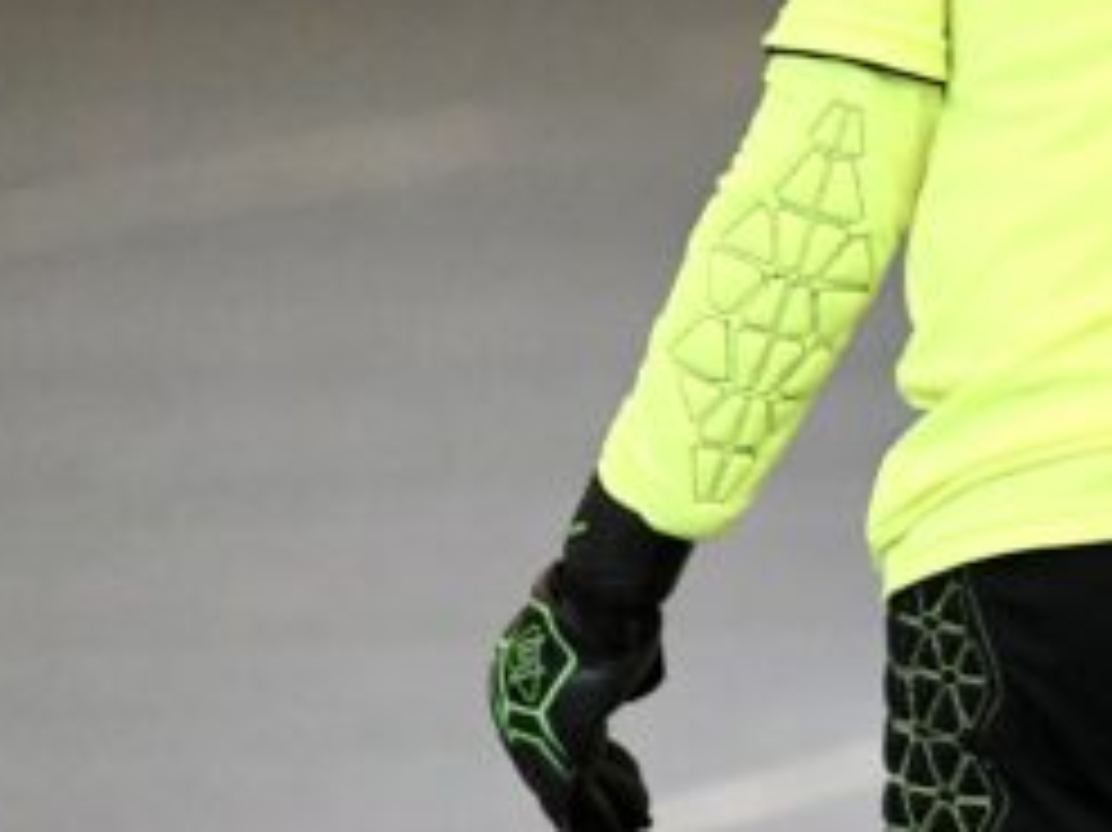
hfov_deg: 3.4
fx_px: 18559
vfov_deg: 2.6
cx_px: 1733
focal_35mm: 578
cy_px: 537
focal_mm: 145
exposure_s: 1/1250
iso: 5000
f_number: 2.8
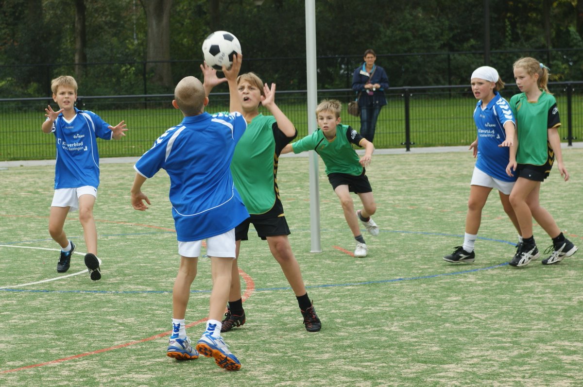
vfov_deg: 13.0
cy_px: 194
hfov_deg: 19.5
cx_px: 292
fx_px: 1698
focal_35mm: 105
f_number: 5.6
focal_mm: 70
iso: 200
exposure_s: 1/400
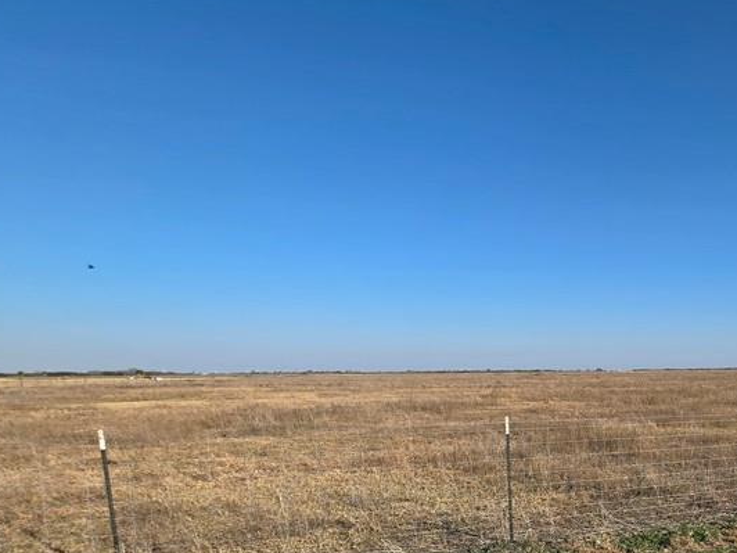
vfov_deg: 53.3
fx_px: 532
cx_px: 603
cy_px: 387
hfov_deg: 62.7
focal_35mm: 25
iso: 40
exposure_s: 1/2565
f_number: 1.9
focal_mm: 2.2
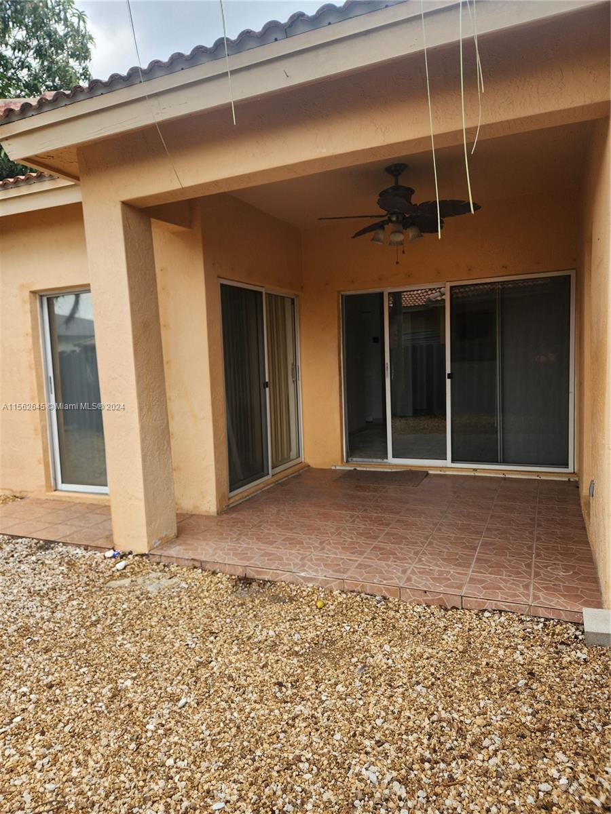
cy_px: 407
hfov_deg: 58.9
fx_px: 541
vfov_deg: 73.9
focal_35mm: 23
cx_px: 306
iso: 20
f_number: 1.8
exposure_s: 1/425
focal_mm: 5.4
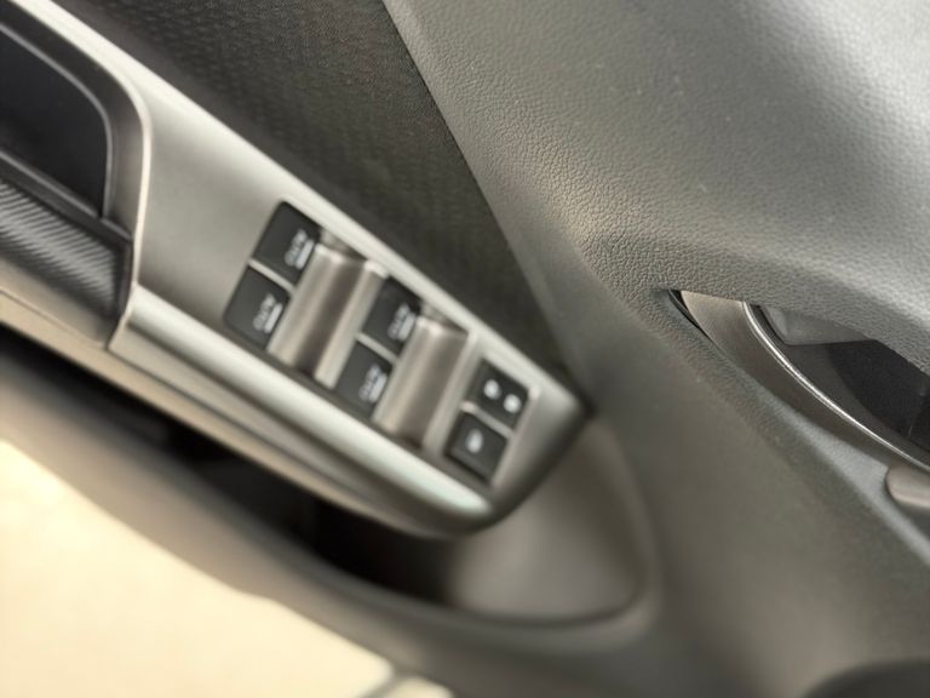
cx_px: 465
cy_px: 349
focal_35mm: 48
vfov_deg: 30.3
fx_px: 1290
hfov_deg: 39.7
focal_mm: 6.76
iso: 250
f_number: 1.78
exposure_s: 1/40
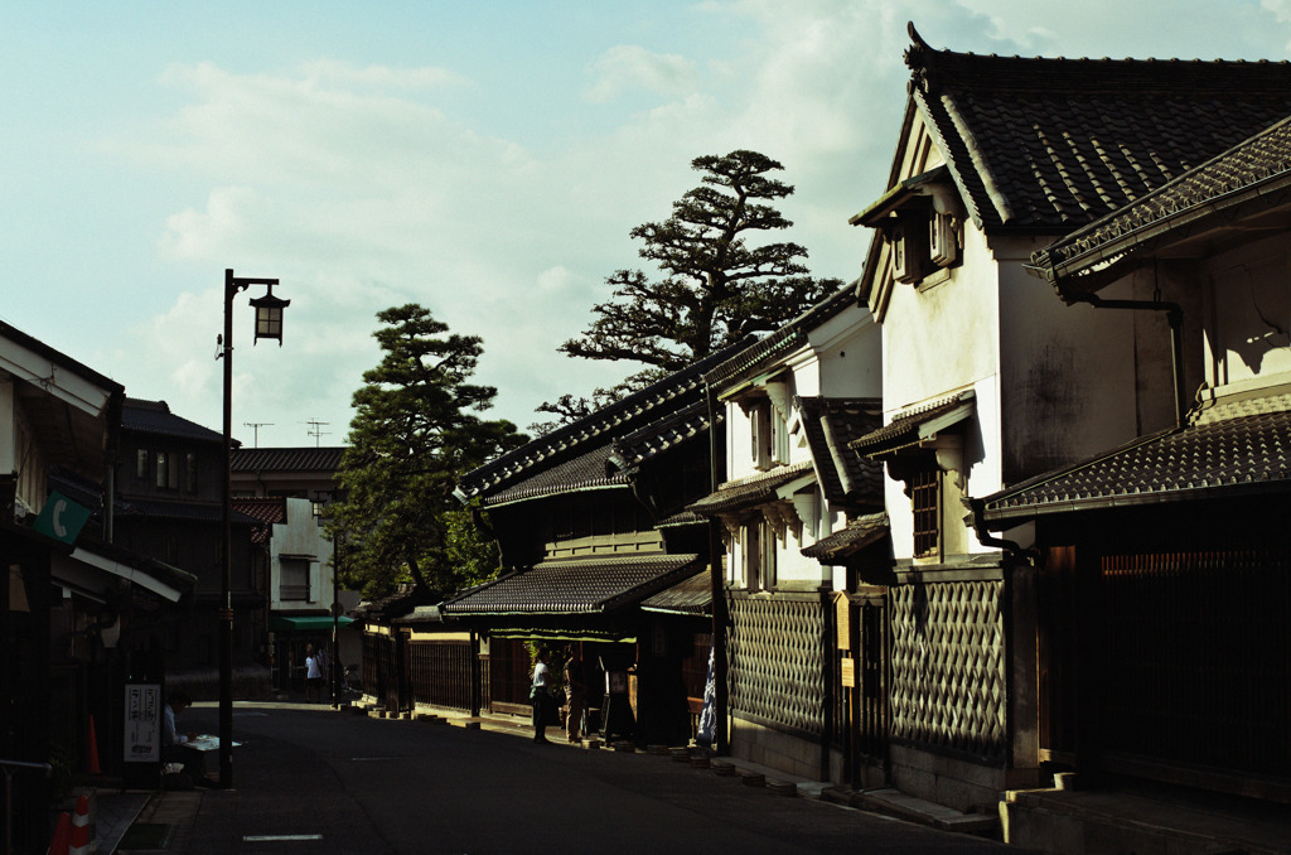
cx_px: 646
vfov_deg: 18.1
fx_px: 2684
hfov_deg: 27.0
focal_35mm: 75
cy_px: 428
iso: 160
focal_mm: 50
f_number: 4.5
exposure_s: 1/1600
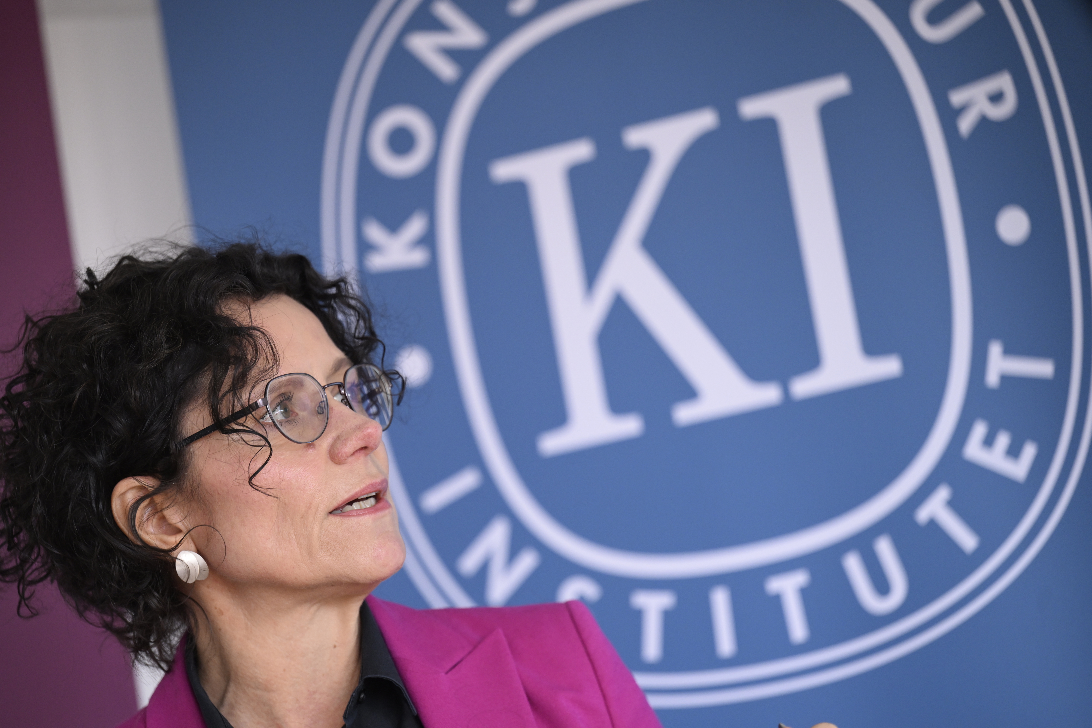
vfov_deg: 9.5
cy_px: 364
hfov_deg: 14.2
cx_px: 546
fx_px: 4398
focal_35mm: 145
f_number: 2.8
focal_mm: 145
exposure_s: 1/200
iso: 1250
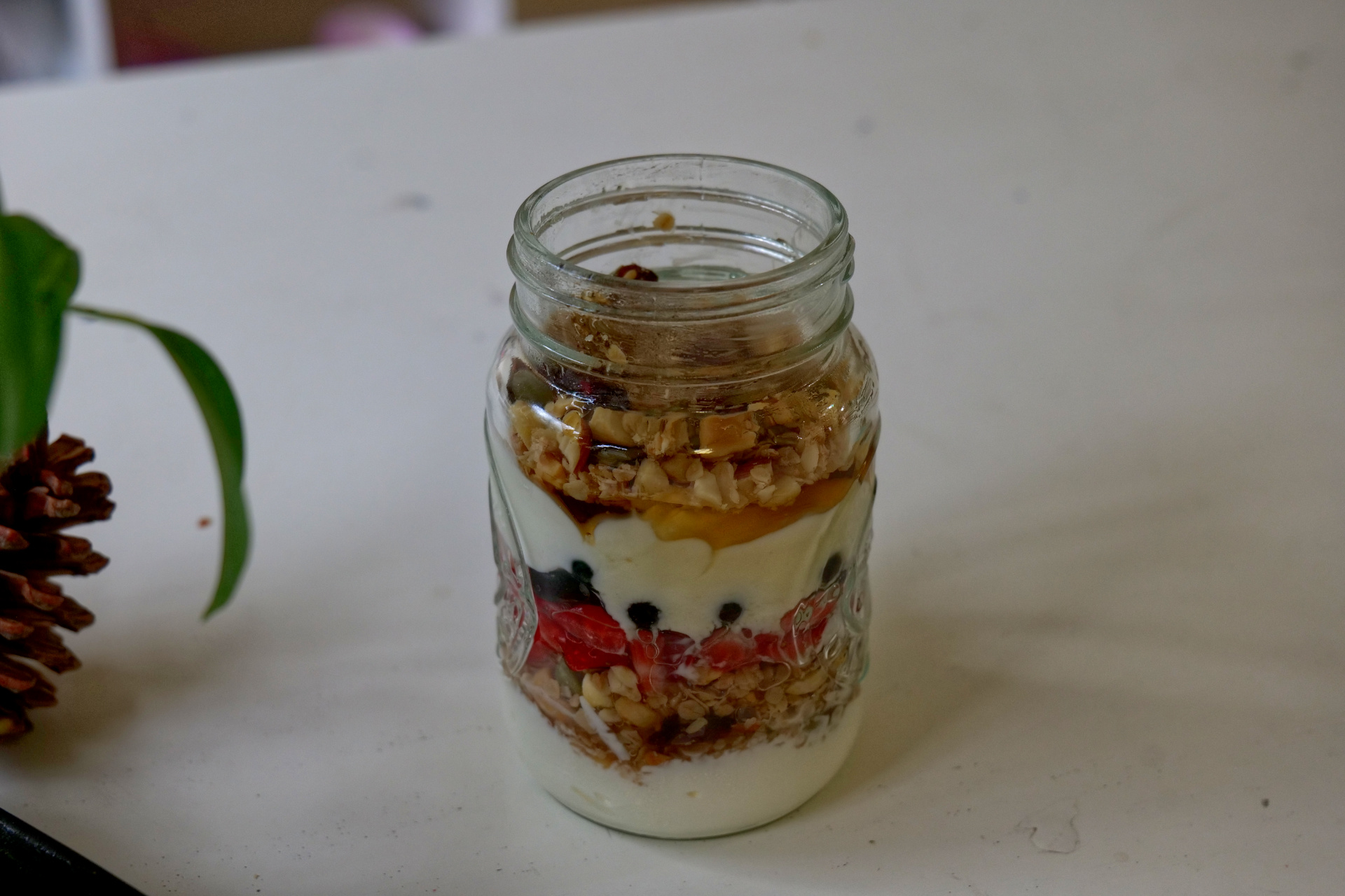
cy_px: 448
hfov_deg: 33.4
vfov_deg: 22.6
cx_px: 672
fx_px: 2241
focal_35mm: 60
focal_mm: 60
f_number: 7.1
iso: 2500
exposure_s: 1/80
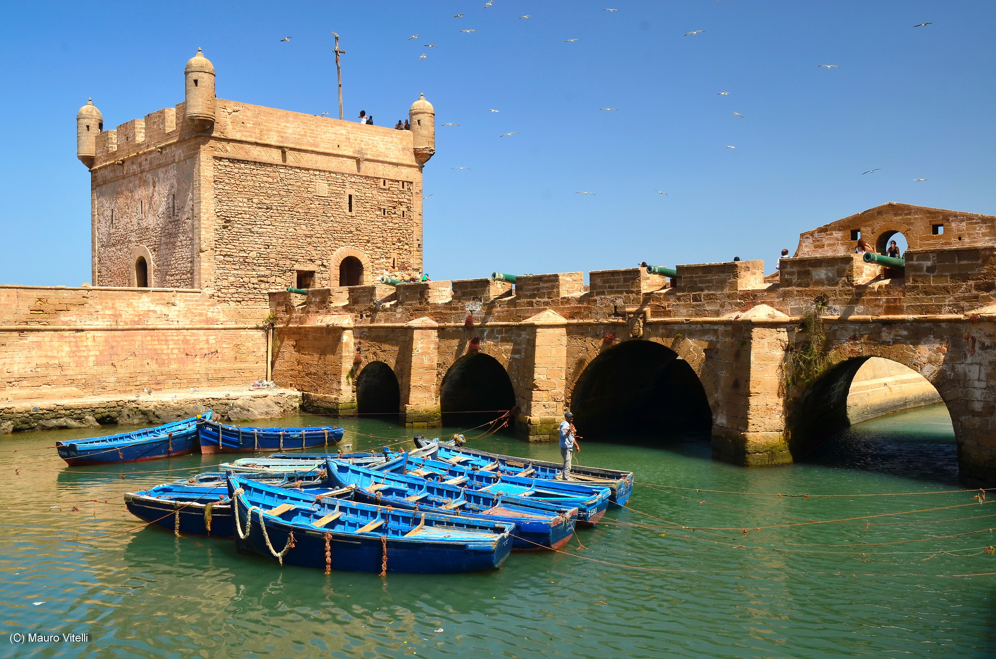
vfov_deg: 36.7
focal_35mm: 36
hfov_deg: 53.2
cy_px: 330
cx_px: 498
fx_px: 994
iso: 200
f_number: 10
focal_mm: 24
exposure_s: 1/80
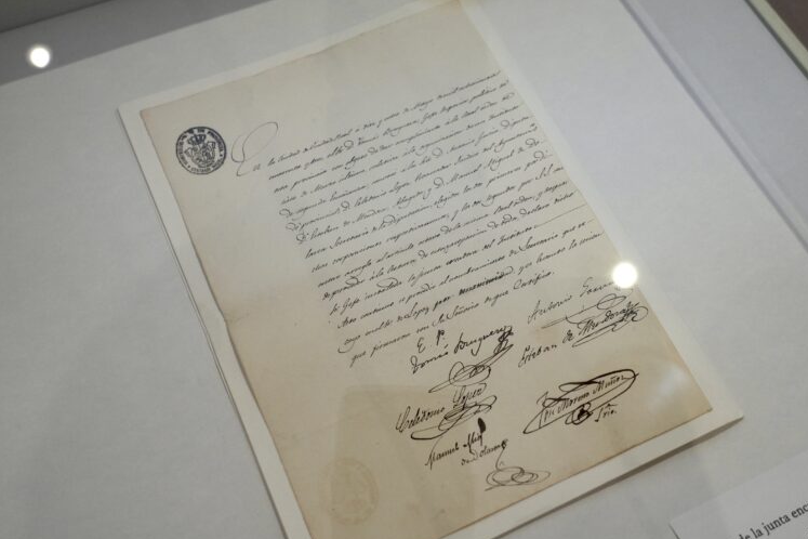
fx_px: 808
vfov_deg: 36.9
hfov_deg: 53.1
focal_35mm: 36
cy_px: 275
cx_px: 397
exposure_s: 1/200
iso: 1250
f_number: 4.5
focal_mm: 35
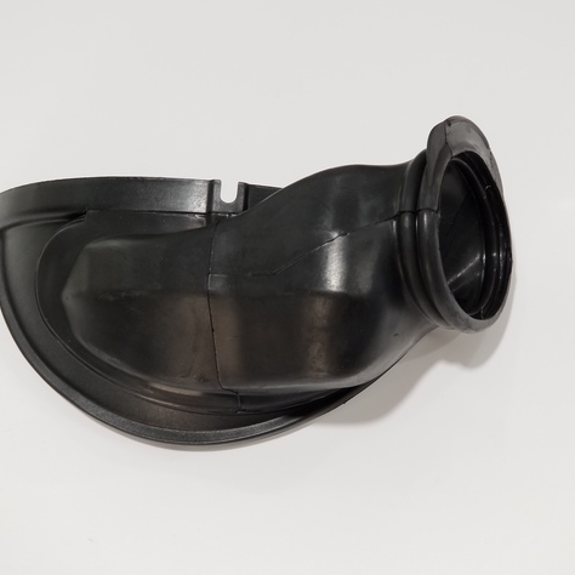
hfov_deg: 27.7
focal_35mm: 62
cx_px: 312
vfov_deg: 27.7
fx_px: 1165
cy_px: 285
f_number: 2.4
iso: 64
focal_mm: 6
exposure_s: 1/30
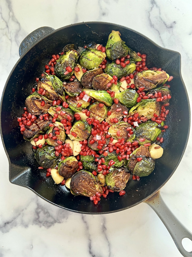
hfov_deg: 53.1
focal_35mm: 26
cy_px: 128
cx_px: 96
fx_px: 192
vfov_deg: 67.3
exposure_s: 1/95
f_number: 1.5
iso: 125
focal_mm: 5.7
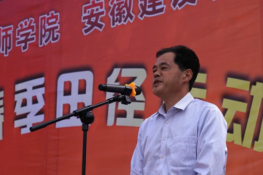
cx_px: 132
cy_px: 88
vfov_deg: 19.4
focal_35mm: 70
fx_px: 511
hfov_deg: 28.9
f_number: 5.6
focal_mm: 70
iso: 100
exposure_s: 1/500
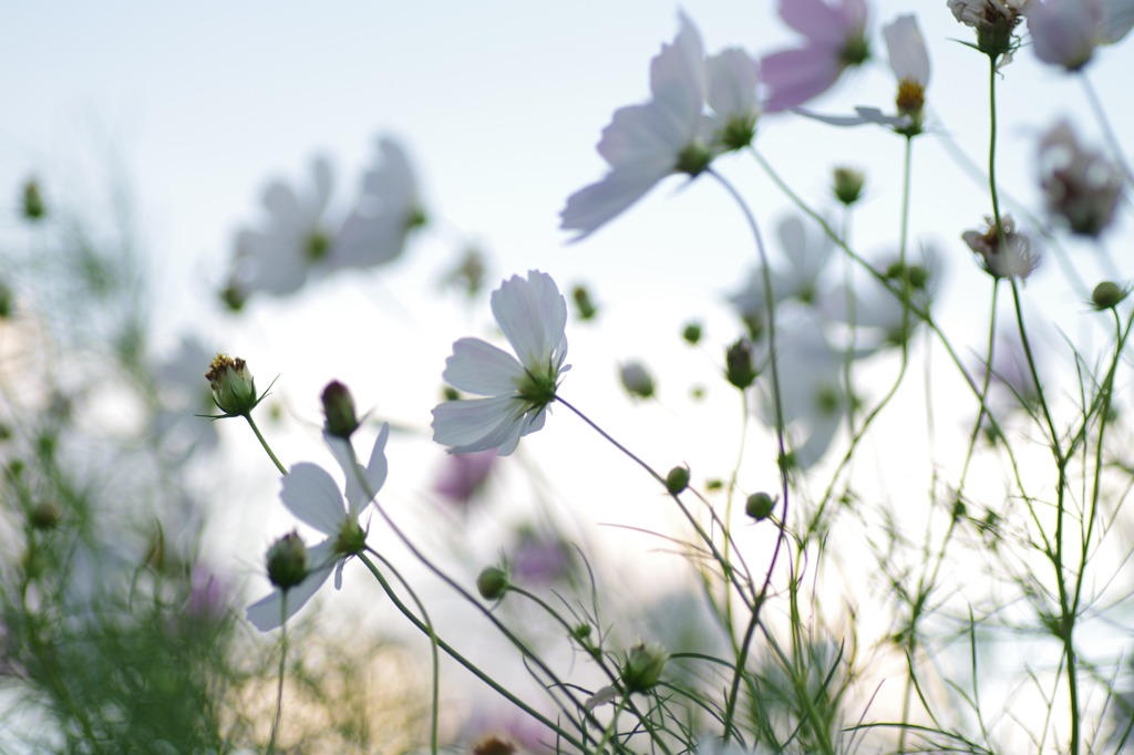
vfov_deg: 10.2
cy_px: 378
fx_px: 4251
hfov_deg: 15.2
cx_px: 567
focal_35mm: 135
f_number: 2.8
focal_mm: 90
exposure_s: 1/125
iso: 100
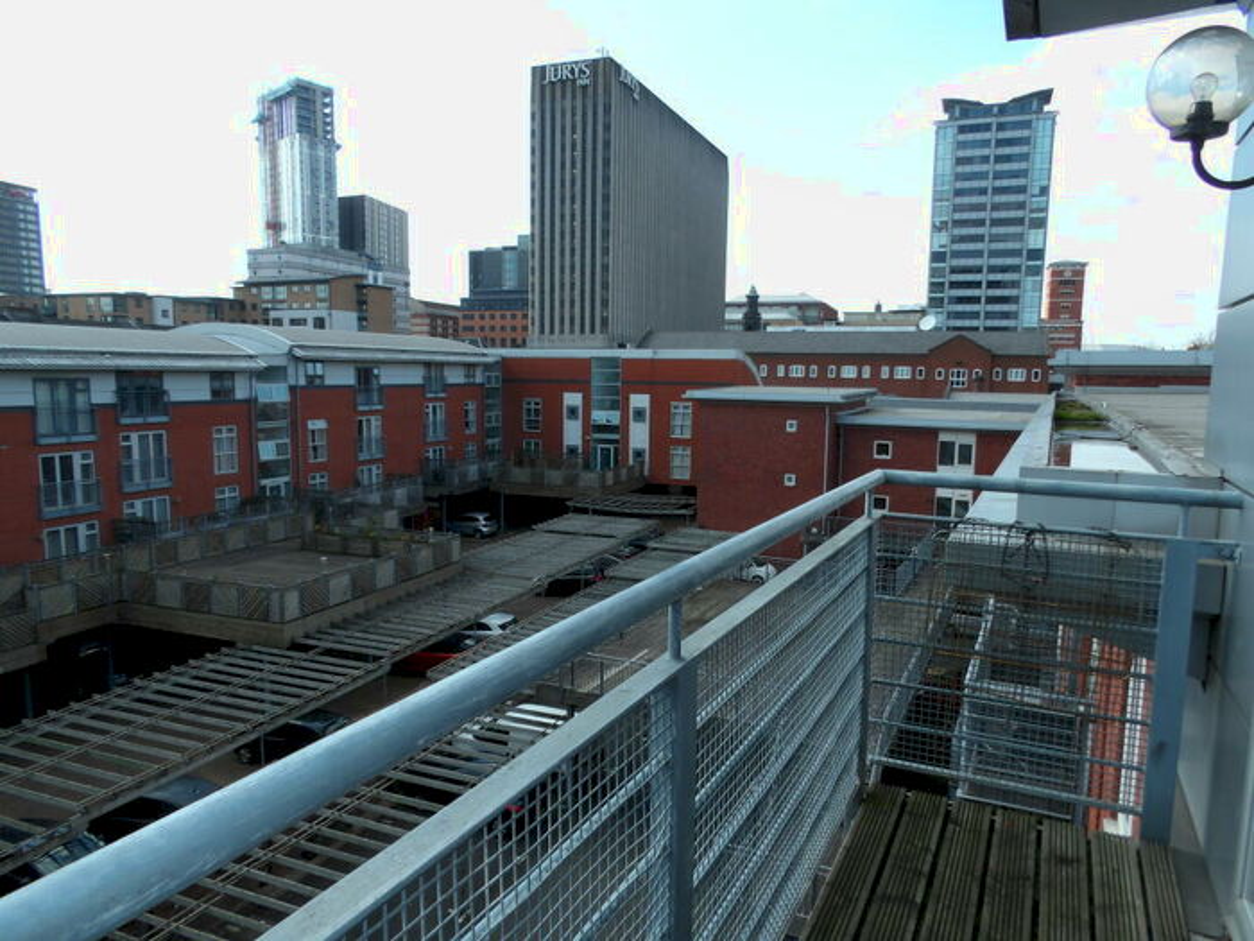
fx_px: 869
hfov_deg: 71.6
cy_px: 470
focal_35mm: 24
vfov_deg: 56.8
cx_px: 627
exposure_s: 1/243
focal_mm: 4.3
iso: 100
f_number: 4.1
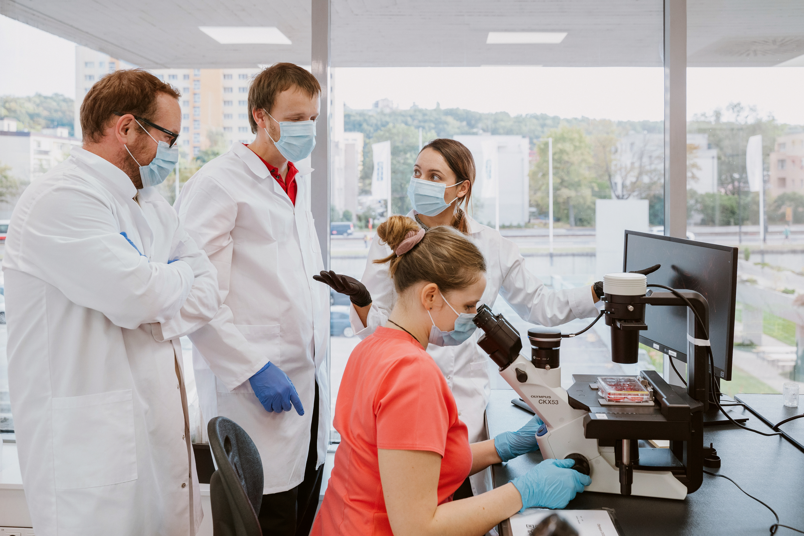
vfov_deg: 38.9
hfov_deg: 55.8
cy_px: 268
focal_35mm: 34
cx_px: 402
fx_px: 759
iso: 1000
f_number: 4.5
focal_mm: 34
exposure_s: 1/250
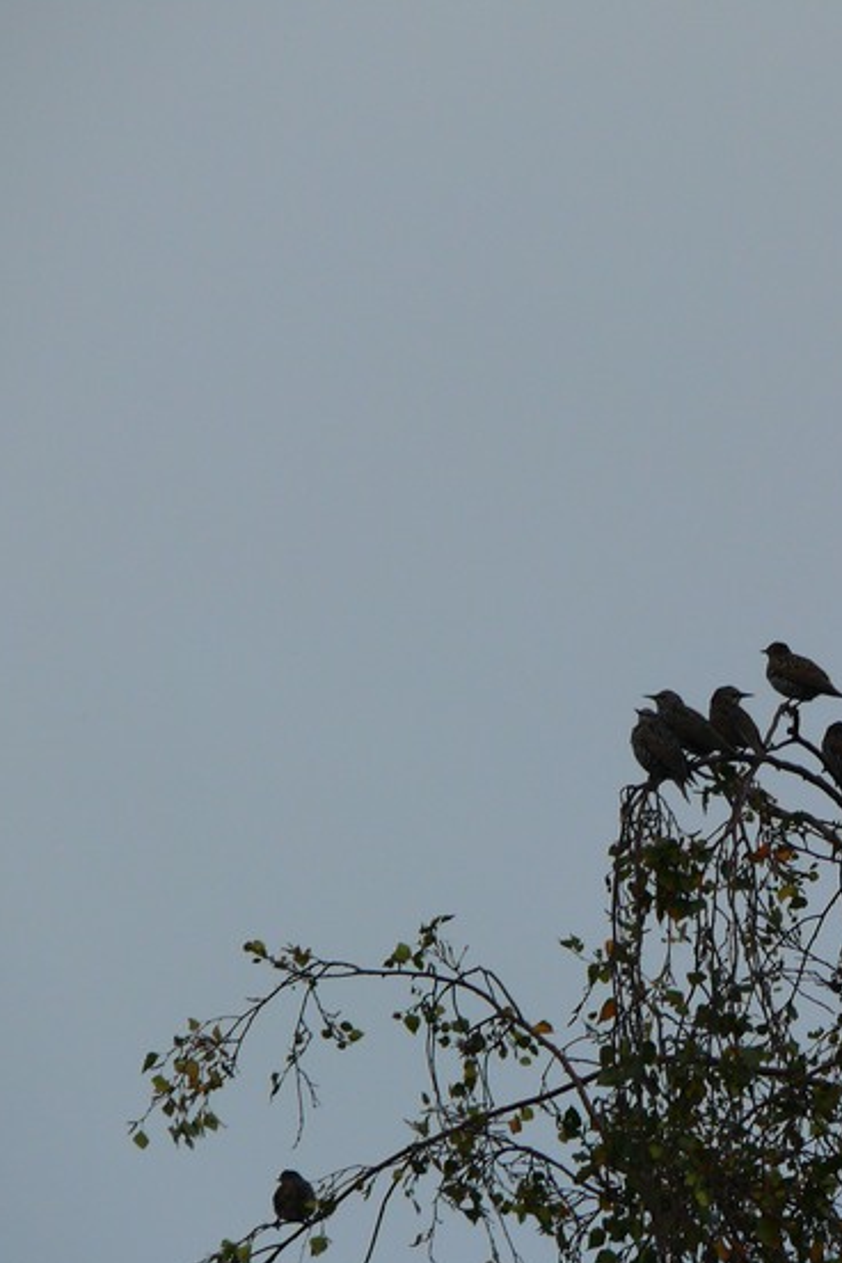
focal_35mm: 593
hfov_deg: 2.3
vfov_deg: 3.5
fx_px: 20803
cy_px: 636
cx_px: 739
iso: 100
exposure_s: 1/250
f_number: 5
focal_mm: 88.8
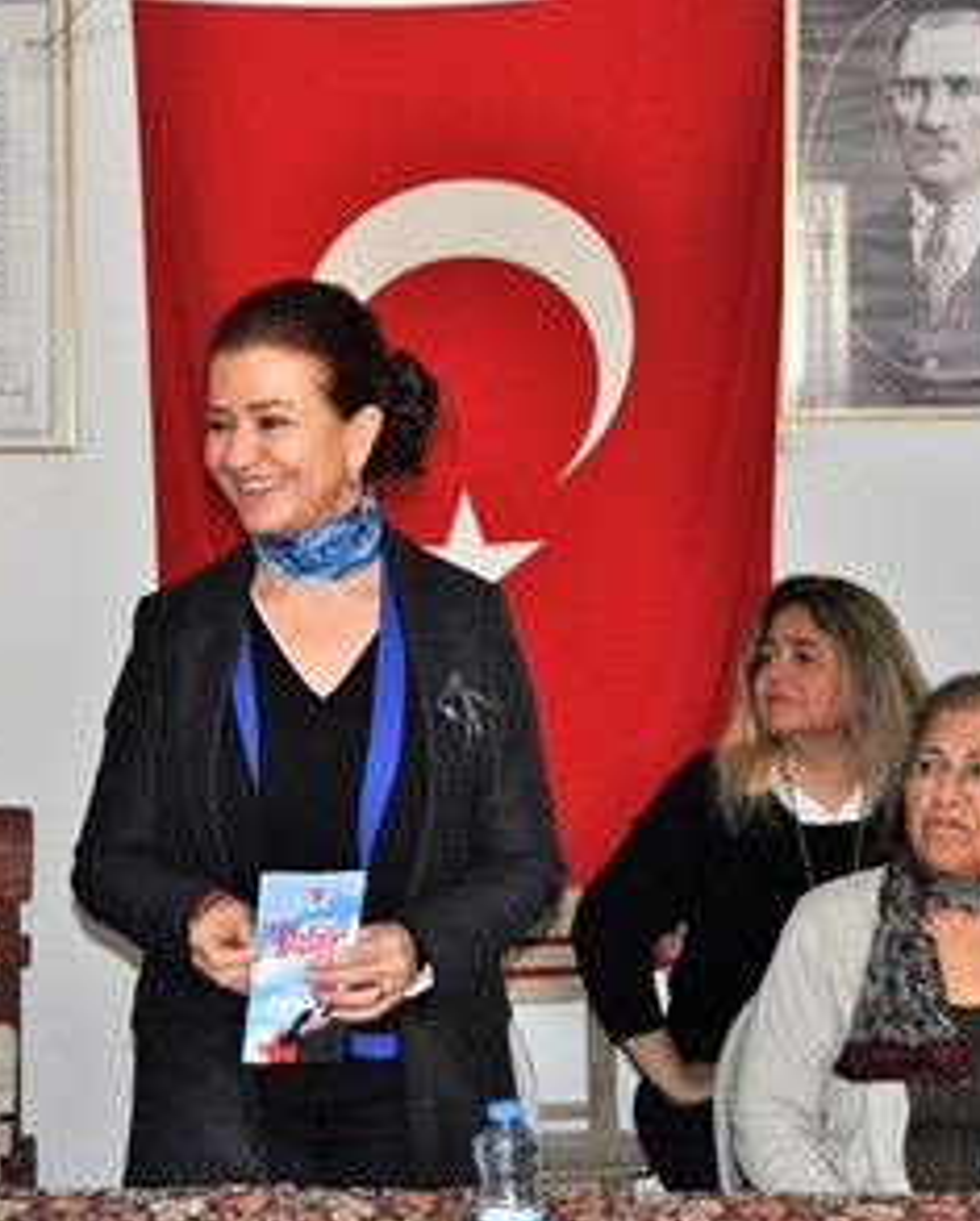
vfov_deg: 22.2
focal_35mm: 86
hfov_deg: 17.8
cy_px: 617
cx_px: 304
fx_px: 3113
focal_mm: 40
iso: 800
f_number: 5
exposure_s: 1/60
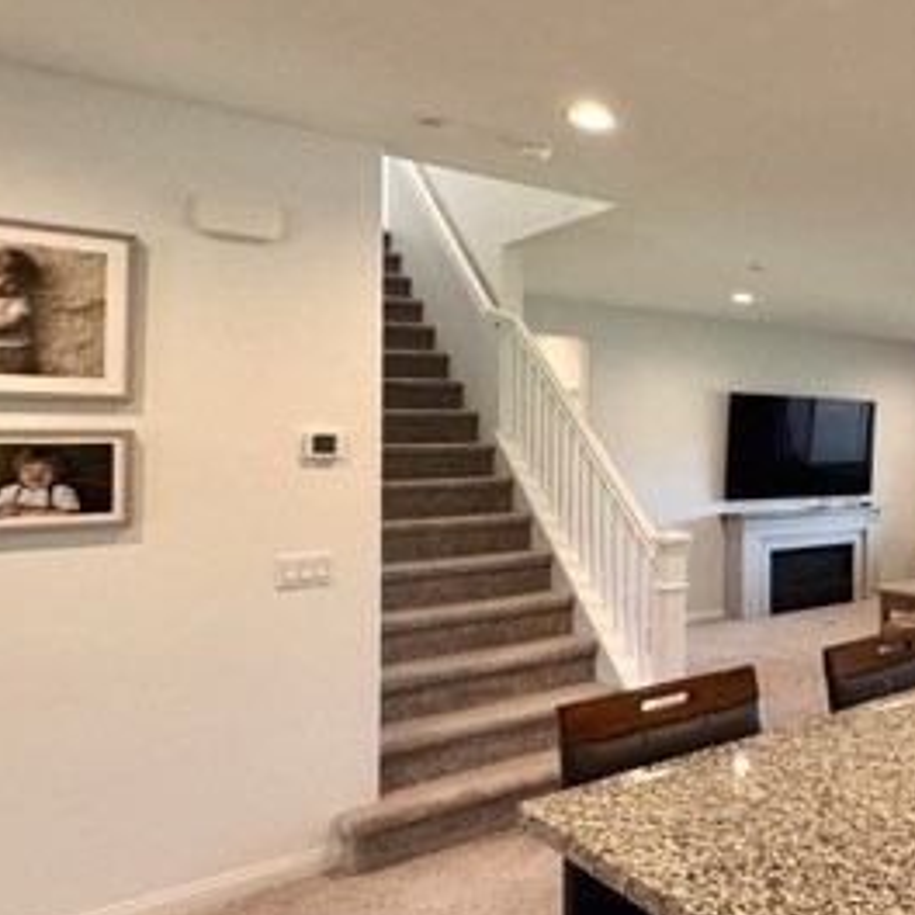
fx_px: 897
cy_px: 433
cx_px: 1022
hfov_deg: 41.9
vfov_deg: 54.0
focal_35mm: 30
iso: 320
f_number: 2.2
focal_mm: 2.22
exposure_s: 1/120
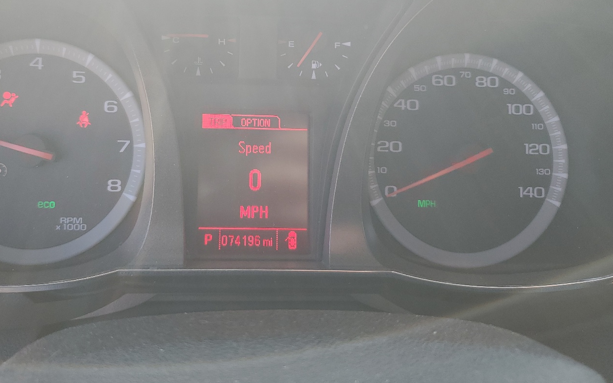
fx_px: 585
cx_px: 247
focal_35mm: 35
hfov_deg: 54.9
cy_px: 124
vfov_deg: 35.9
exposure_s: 1/278
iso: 50
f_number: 1.5
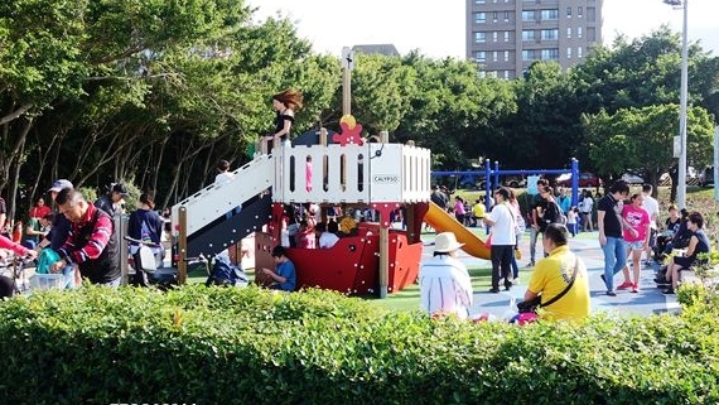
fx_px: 706
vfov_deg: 32.0
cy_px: 197
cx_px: 391
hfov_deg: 53.9
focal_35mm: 37
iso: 125
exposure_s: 1/320
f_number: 4
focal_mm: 11.22
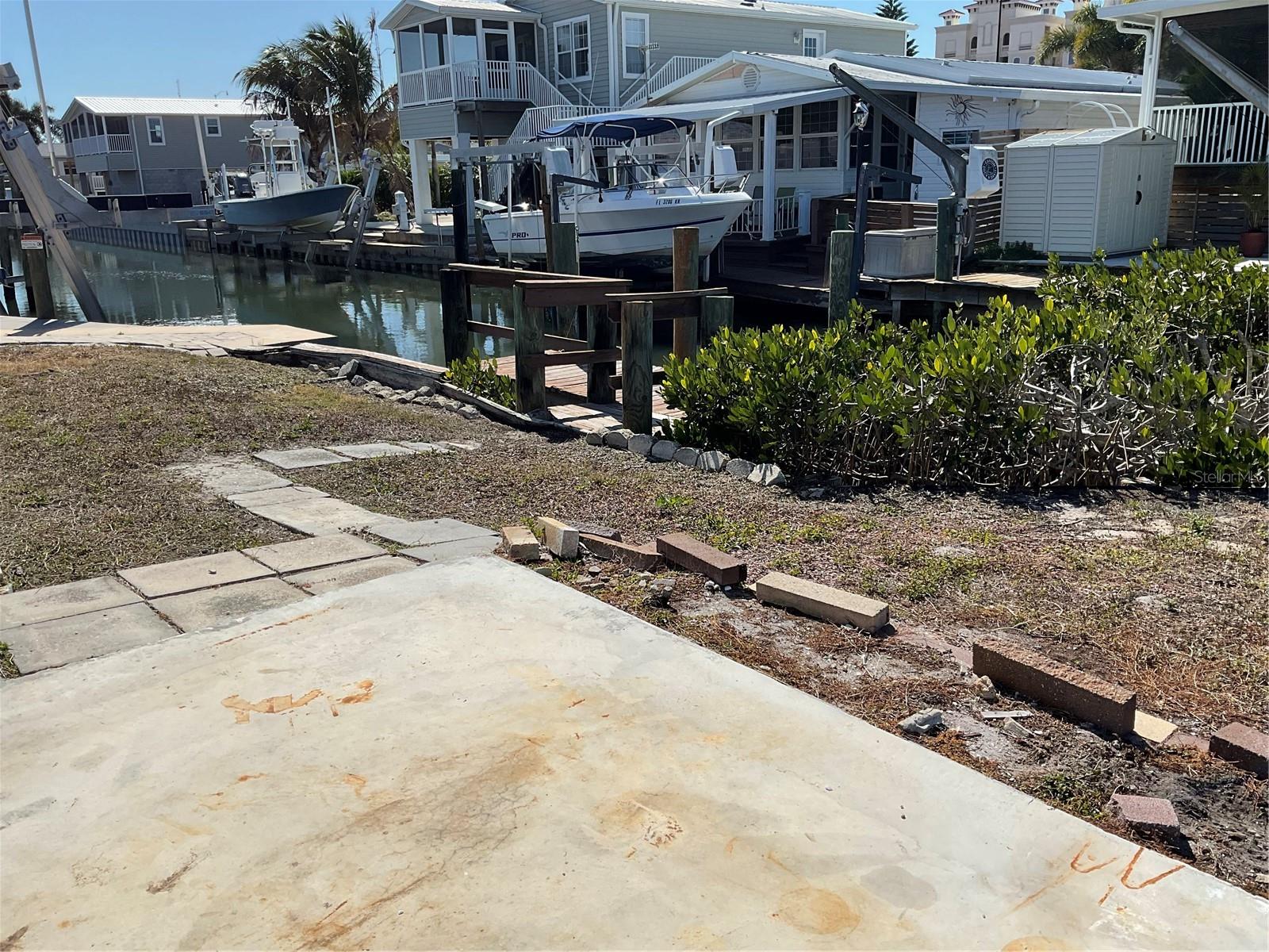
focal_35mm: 29
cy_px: 476
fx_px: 1063
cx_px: 634
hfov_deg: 61.7
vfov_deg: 48.2
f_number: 1.8
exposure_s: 1/3322
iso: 16
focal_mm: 3
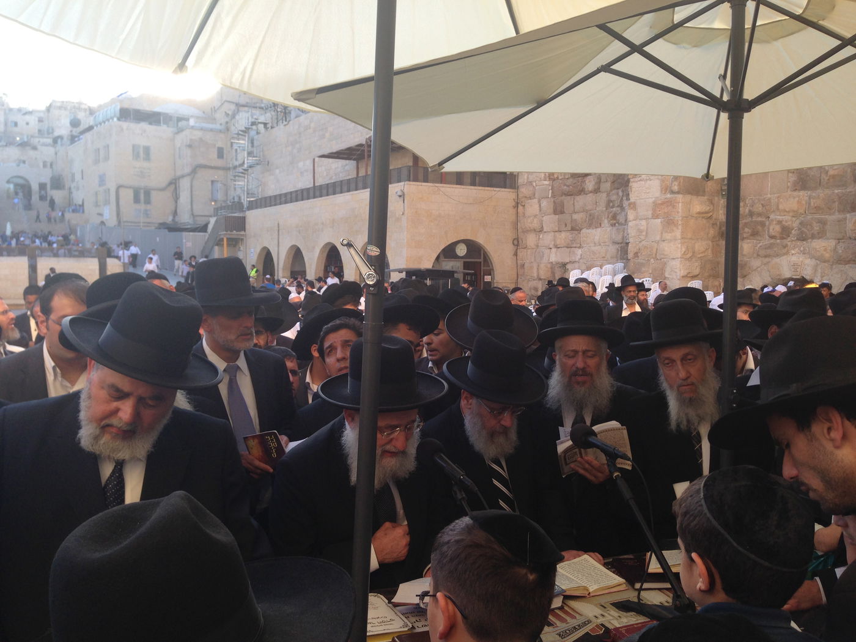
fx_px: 816
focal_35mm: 33
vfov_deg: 42.9
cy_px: 321
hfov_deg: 55.4
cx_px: 428
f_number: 2.4
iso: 50
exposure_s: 1/184
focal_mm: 4.13
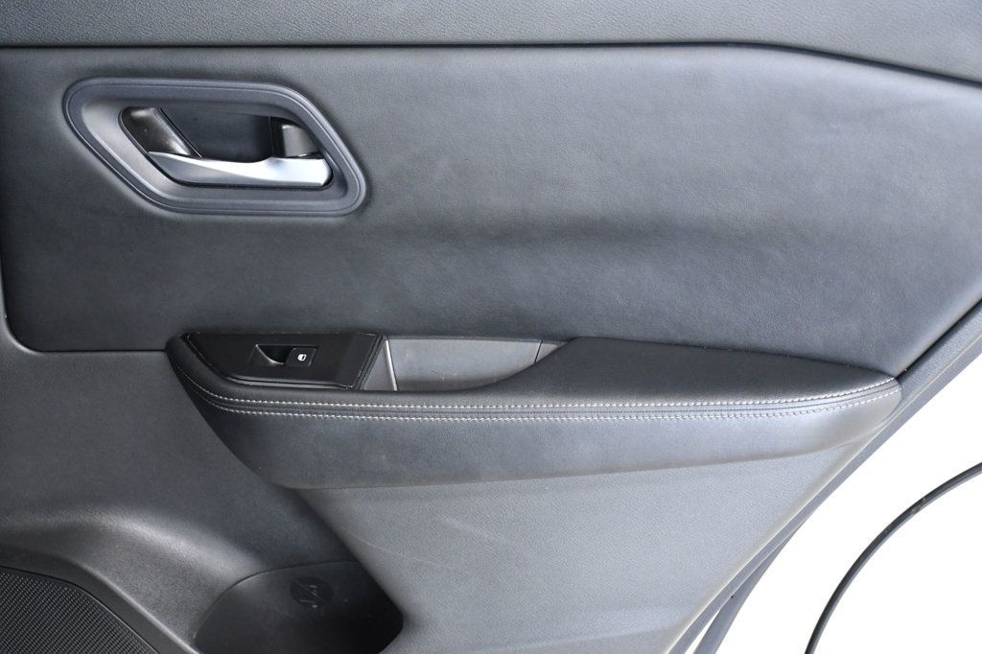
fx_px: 1718
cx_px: 491
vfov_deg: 21.6
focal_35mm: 63
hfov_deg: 31.9
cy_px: 327
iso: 2500
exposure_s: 1/100
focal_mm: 42
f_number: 5
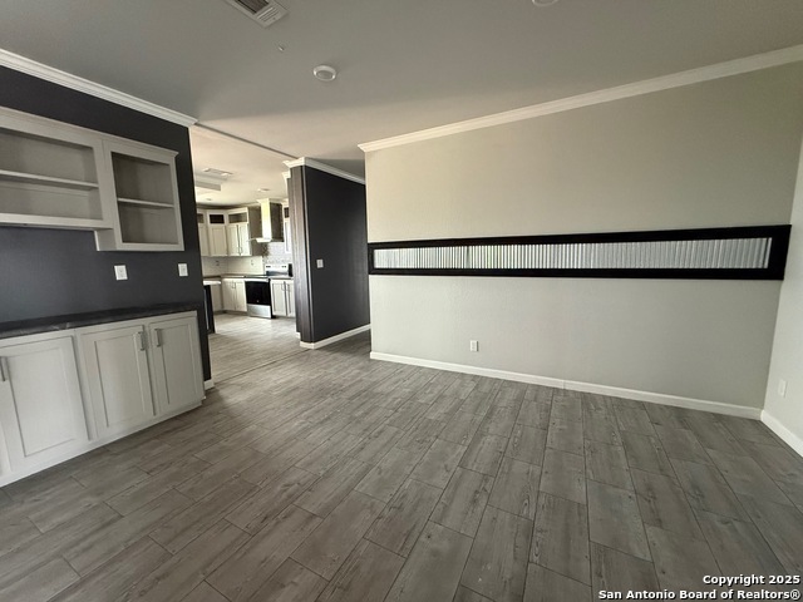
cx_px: 402
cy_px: 301
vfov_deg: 85.7
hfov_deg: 102.1
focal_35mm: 14
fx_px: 325
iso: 640
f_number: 2.2
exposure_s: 1/60
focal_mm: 2.22
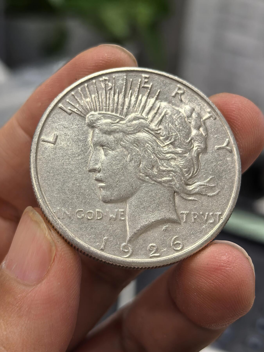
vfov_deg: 35.5
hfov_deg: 27.0
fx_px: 549
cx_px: 132
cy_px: 176
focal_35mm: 54
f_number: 2
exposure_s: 1/100
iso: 160
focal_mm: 6.98
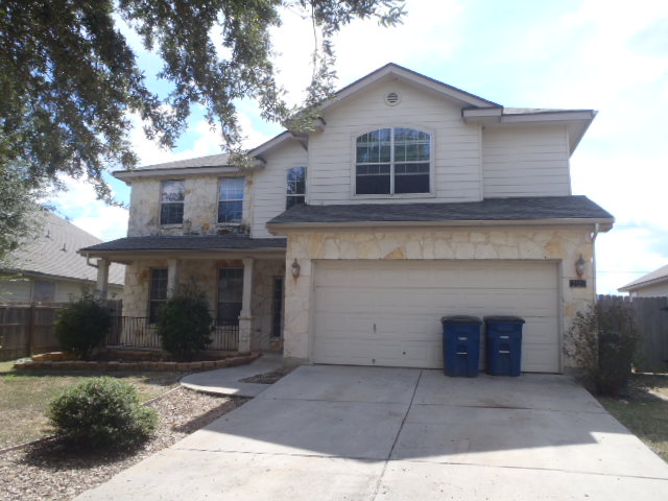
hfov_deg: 63.4
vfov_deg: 49.7
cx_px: 334
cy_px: 250
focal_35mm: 28
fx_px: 540
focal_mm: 5
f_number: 3.9
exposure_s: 1/400
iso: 80
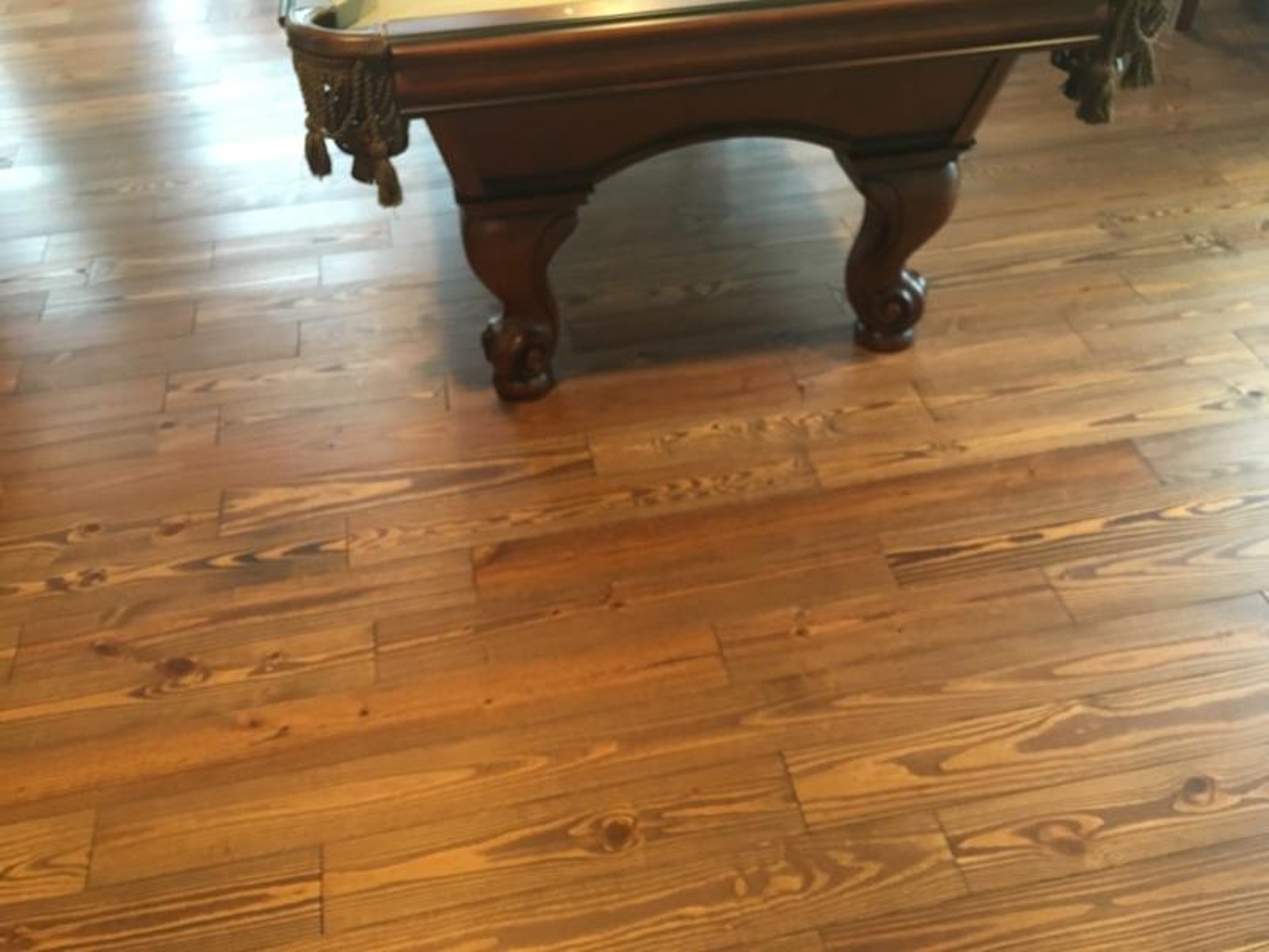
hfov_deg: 61.7
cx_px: 634
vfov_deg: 48.2
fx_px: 1063
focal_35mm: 29
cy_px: 476
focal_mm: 4.15
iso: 200
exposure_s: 1/24
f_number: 2.2
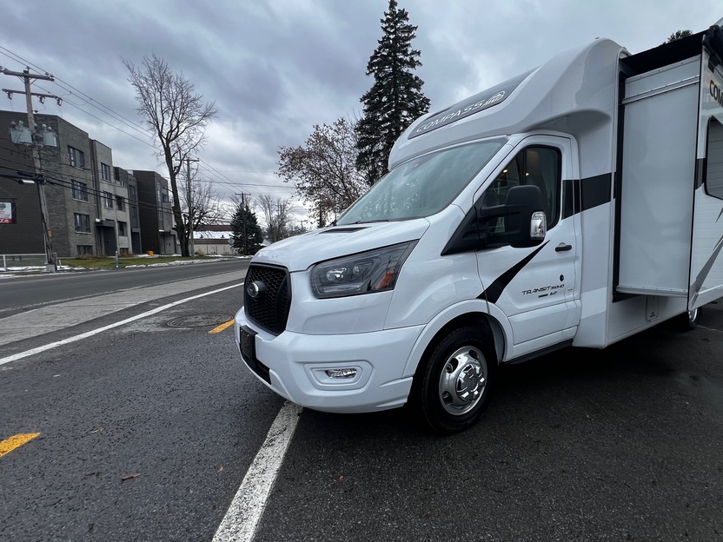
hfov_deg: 93.3
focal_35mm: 16
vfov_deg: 78.1
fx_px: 334
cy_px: 281
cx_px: 434
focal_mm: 1.57
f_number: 1.8
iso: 32
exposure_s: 1/413
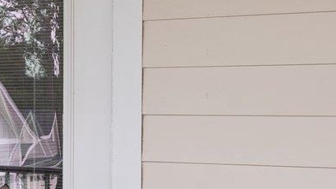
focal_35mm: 93
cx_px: -177
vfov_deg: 13.0
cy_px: 106
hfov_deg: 19.7
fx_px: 829
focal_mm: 17
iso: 100
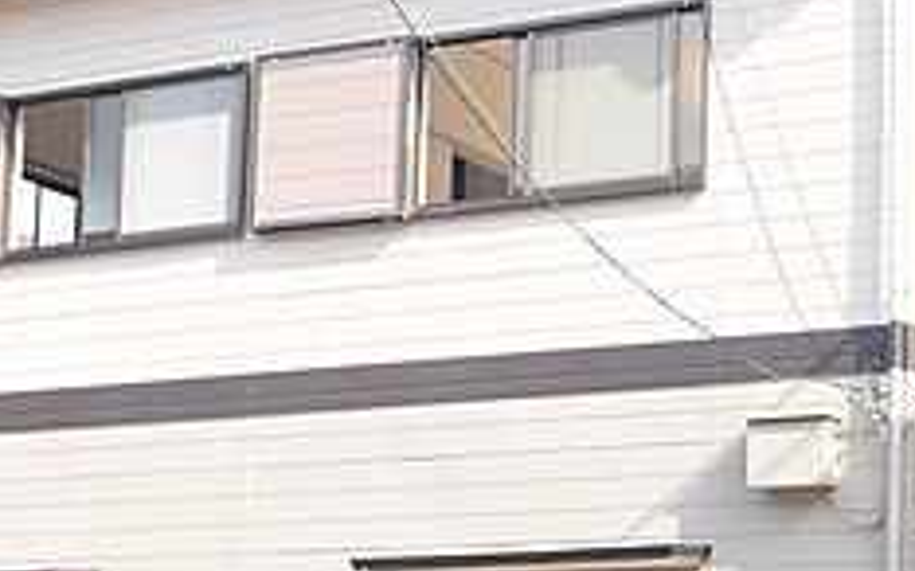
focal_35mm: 104
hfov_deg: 19.8
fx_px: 2602
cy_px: 497
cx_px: 653
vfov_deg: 12.4
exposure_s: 1/250
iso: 400
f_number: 8
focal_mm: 25
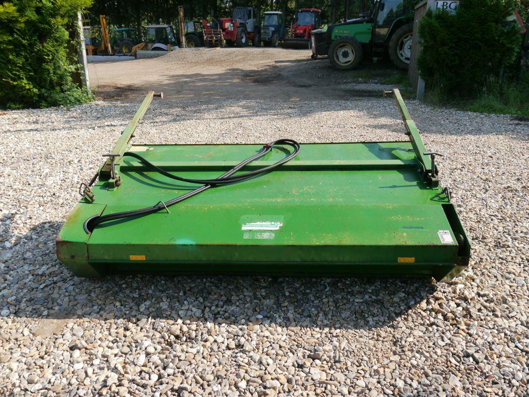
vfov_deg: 49.7
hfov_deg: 63.4
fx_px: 428
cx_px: 264
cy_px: 198
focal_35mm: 28
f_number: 6.3
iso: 160
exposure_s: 1/320
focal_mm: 14
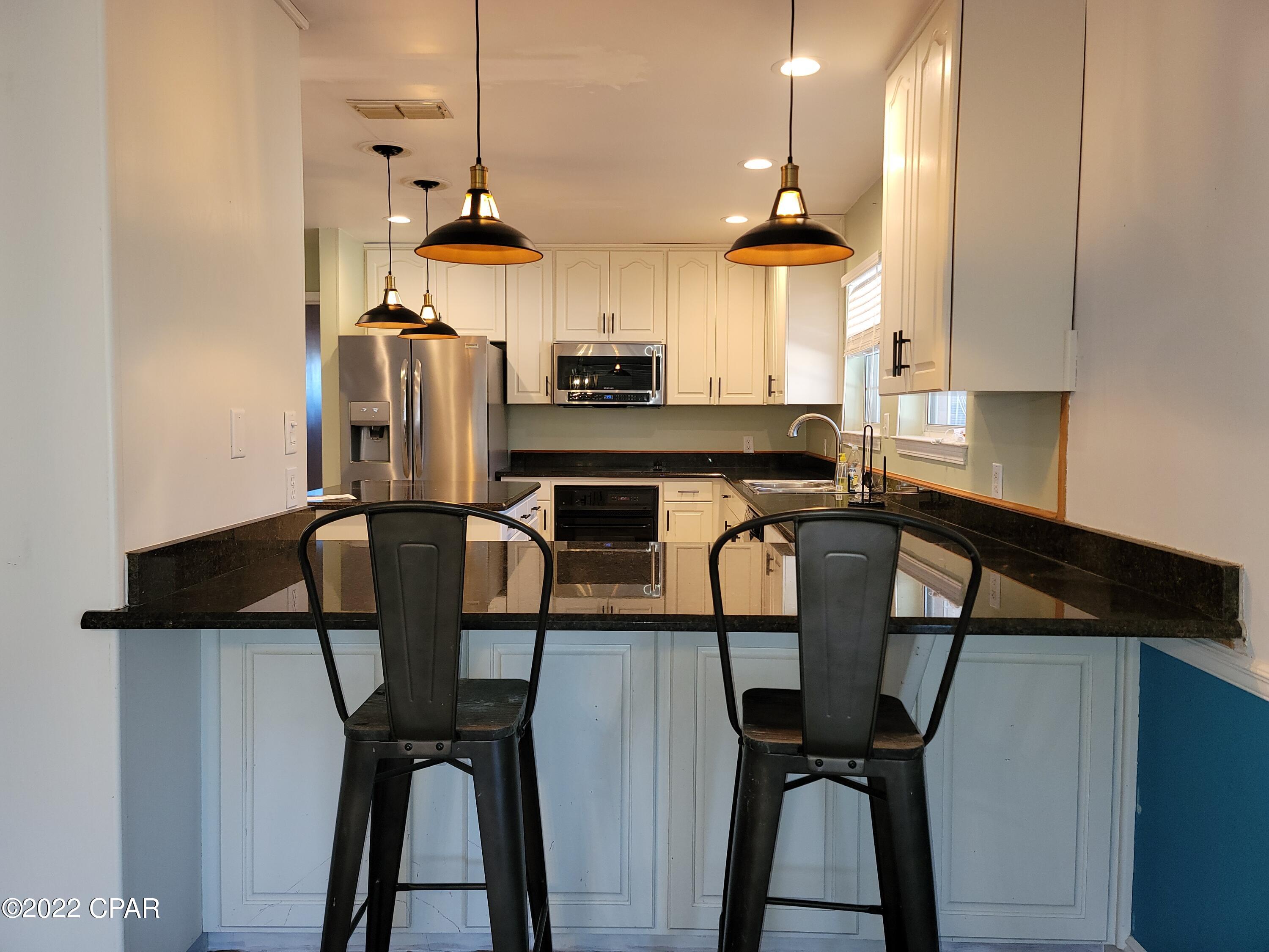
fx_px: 916
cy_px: 476
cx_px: 634
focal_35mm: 25
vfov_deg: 54.9
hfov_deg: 69.4
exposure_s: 1/30
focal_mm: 7
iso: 100
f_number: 1.8
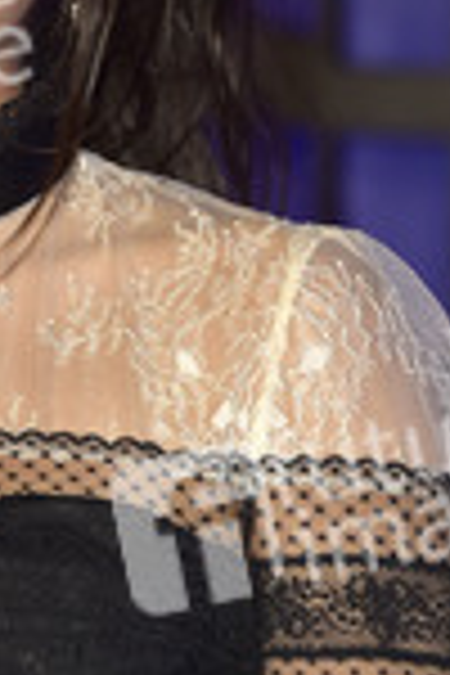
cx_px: -65
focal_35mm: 534
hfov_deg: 2.6
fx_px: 10012
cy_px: 284
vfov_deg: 3.9
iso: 800
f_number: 6.3
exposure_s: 1/250
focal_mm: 200
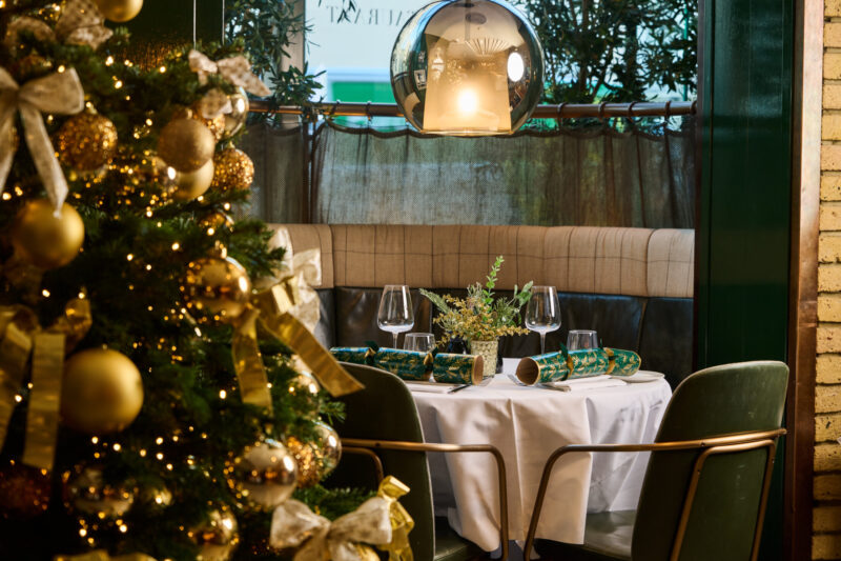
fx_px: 1635
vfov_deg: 19.4
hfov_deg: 28.8
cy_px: 280
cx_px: 420
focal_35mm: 70
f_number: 4
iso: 200
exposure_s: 1/50
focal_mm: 70
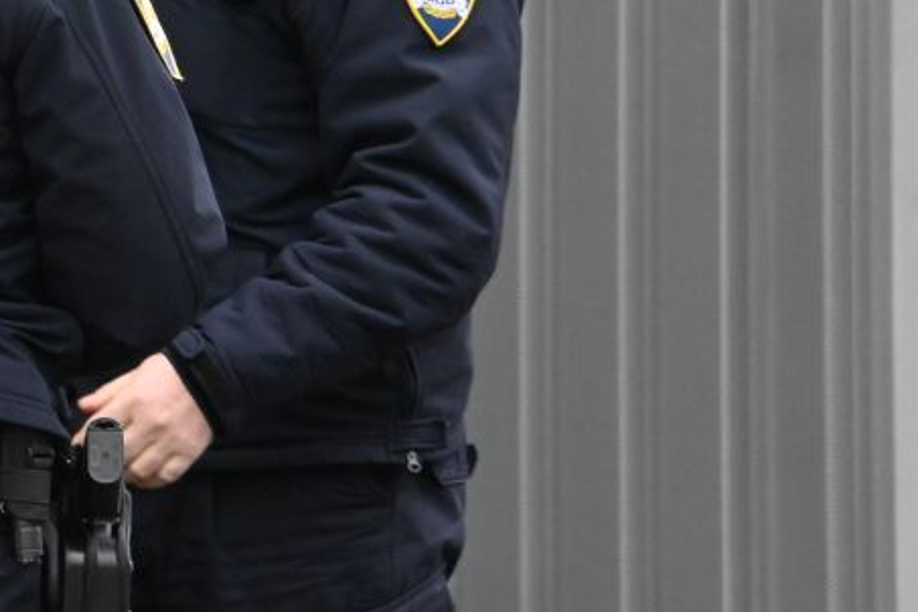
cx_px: -261
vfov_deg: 3.3
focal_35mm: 410
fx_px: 10454
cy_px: -330
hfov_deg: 5.0
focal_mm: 86
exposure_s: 1/320
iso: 1600
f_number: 6.3
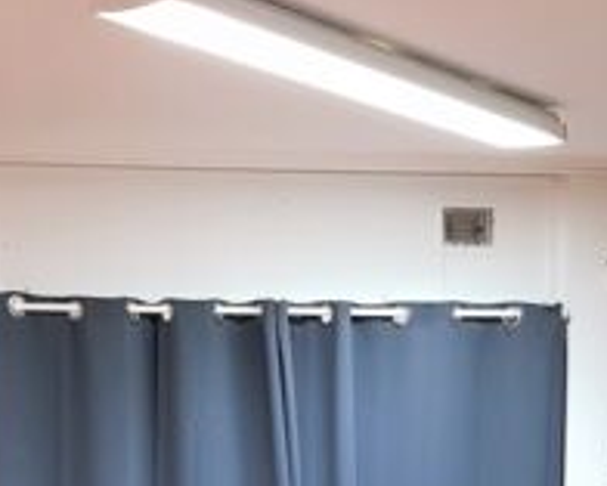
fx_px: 1672
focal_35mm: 93
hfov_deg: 20.6
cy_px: 805
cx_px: 297
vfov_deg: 14.9
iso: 200
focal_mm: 4.3
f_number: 1.7
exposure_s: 1/24
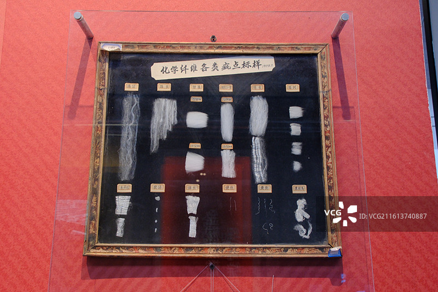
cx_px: 219
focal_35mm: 32
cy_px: 146
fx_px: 389
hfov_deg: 58.7
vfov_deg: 41.1
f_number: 13
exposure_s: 1/13
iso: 800
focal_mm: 21.5
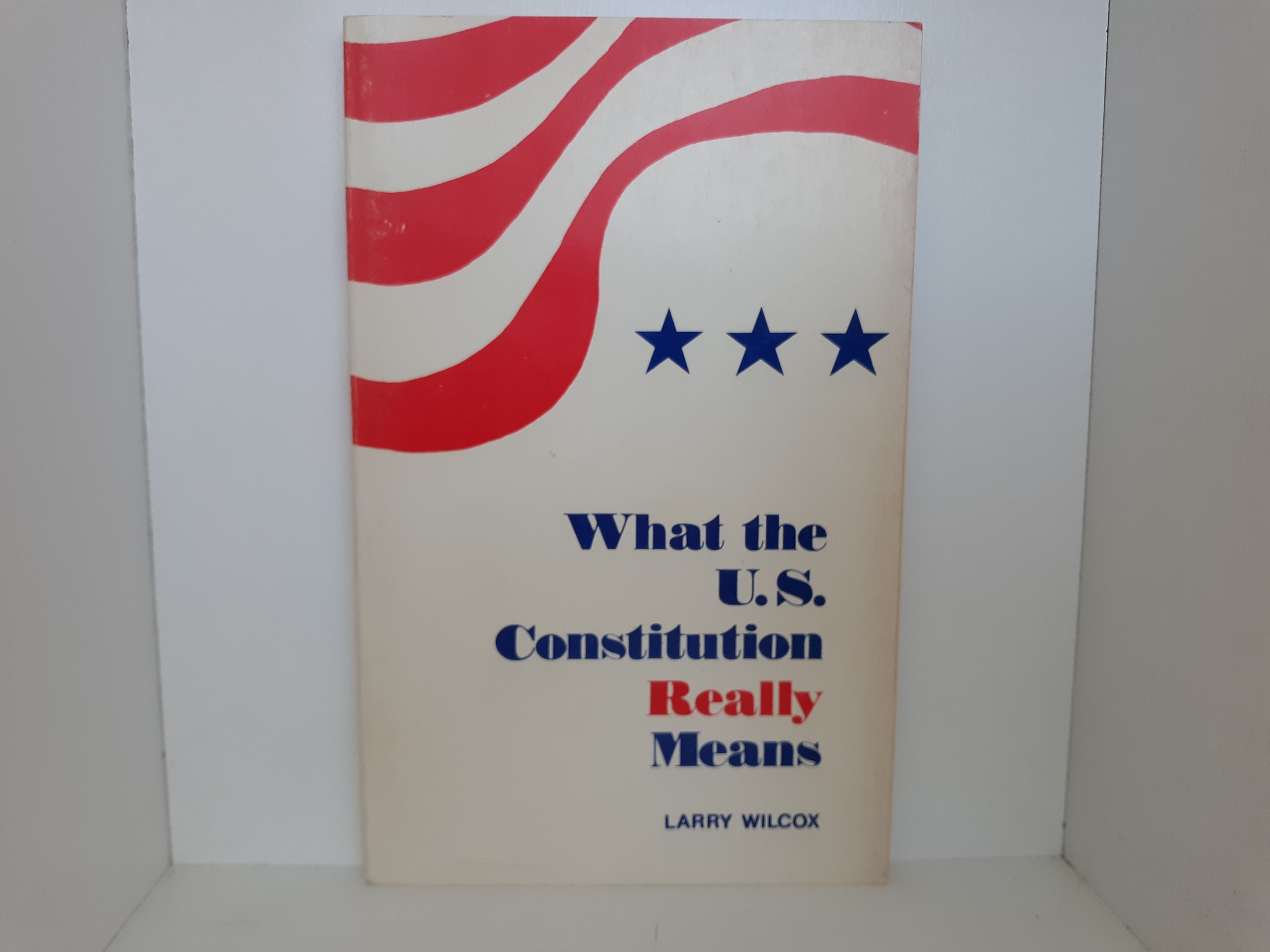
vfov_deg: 49.7
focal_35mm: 28
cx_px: 635
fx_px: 1027
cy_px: 476
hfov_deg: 63.4
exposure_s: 1/60
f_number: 1.7
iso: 40
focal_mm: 3.7
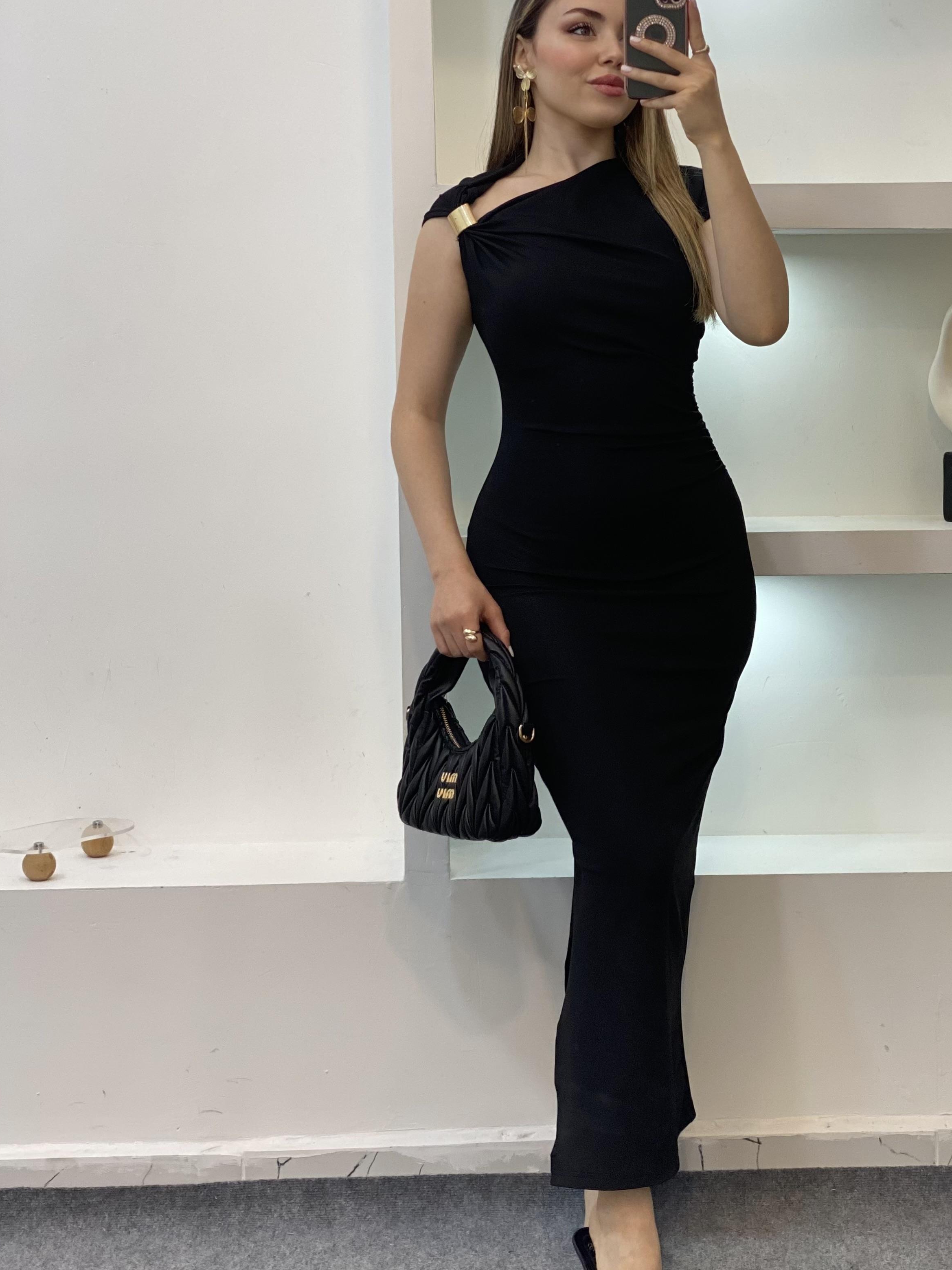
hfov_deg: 22.2
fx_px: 2420
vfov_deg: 29.4
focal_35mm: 66
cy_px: 610
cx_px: 599
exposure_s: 1/100
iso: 80
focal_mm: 6
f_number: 2
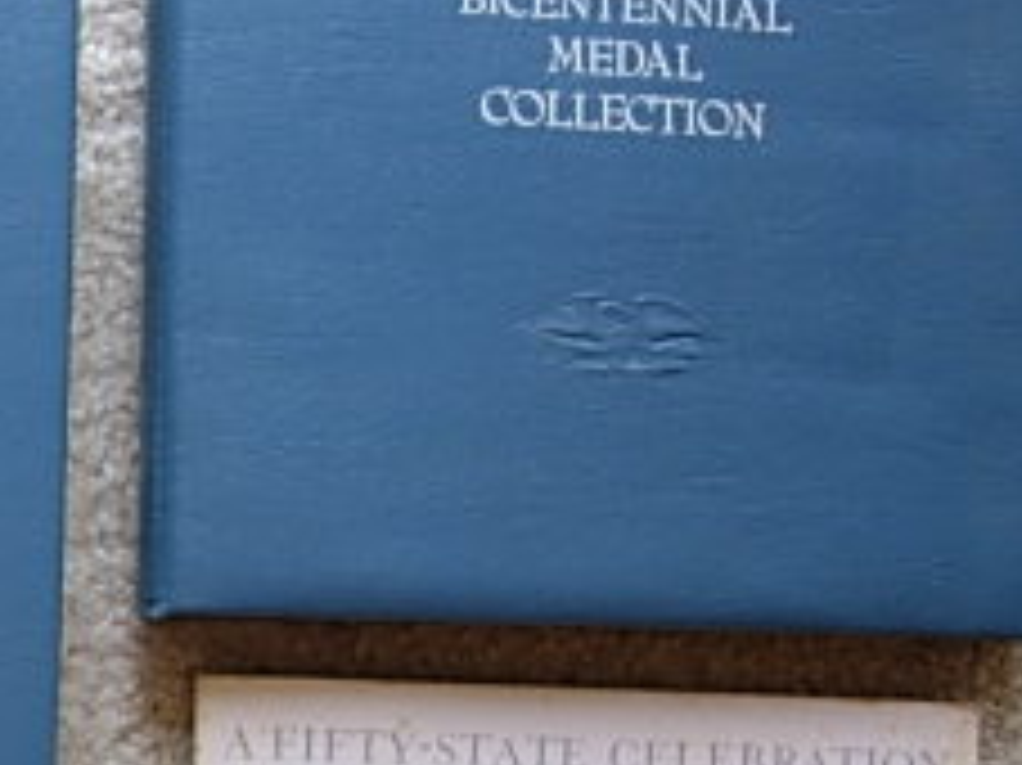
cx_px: -185
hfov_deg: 17.6
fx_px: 3157
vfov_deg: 13.7
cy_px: 734
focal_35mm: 107
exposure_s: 1/41.4
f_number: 2.8
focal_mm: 7.8
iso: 64
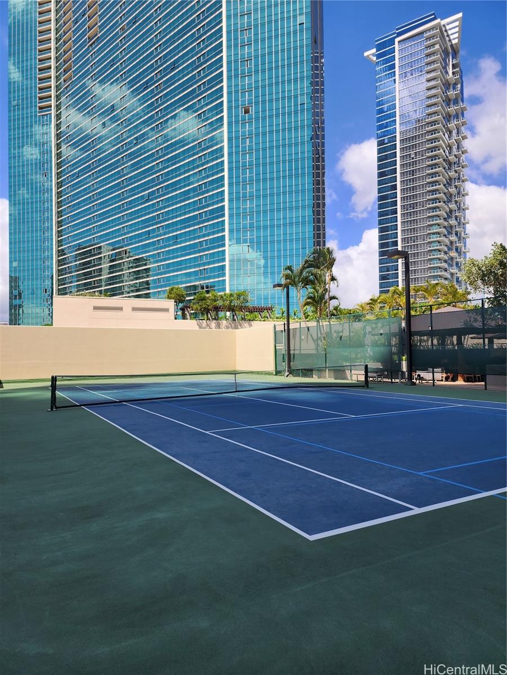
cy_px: 338
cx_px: 254
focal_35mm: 23
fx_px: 449
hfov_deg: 58.9
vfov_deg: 73.9
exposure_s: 1/814
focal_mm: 6.4
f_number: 1.8
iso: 12
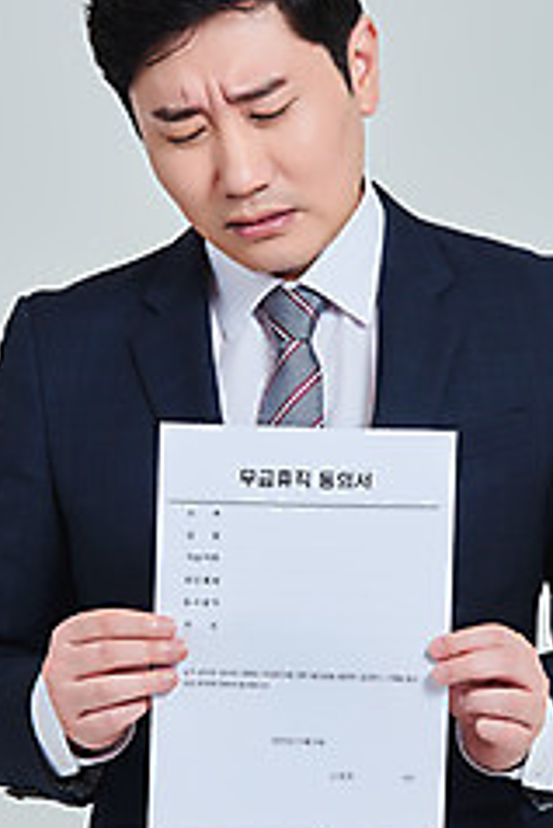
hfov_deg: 4.8
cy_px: 487
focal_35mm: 286
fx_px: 6580
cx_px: 301
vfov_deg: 7.2
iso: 100
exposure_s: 1/125
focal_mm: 170
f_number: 14
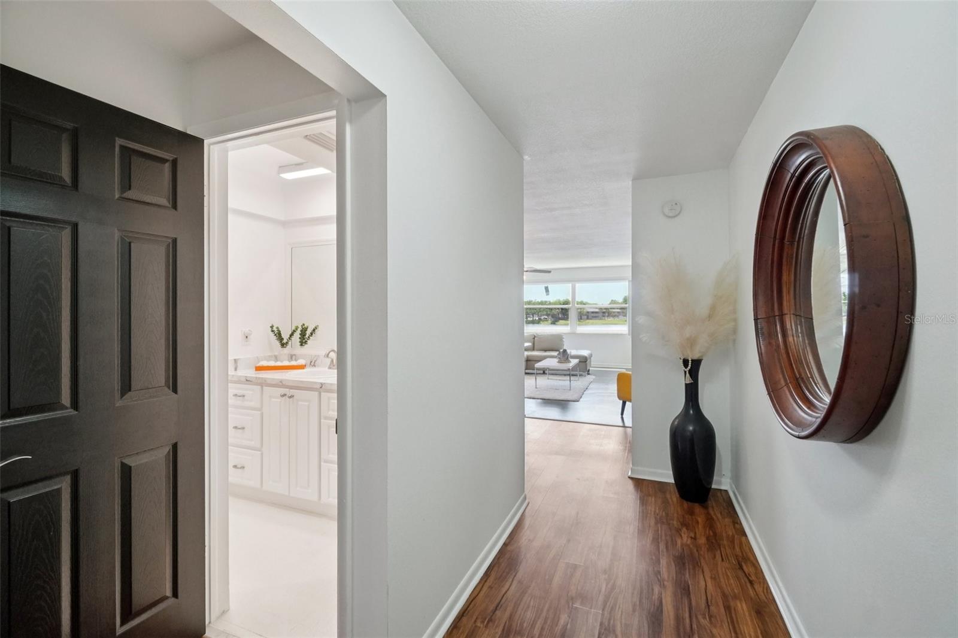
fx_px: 399
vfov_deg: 77.3
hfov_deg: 100.4
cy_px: 319
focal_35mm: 15
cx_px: 479
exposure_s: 1/30
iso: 400
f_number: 8
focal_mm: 10
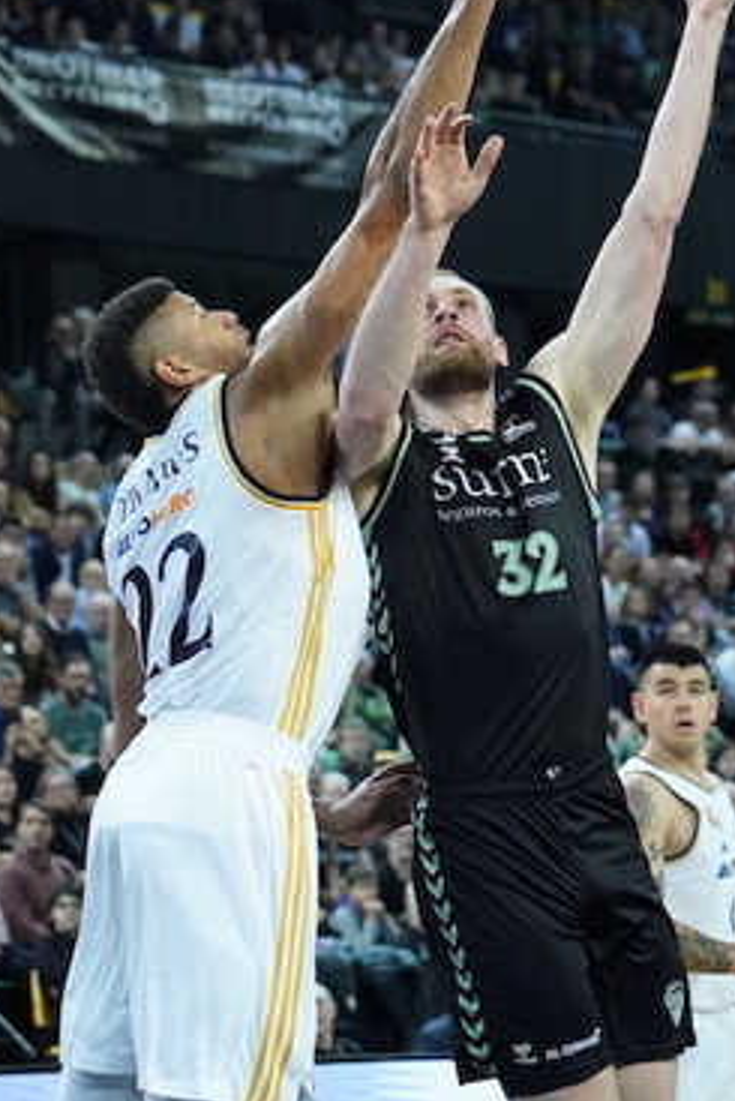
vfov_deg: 11.7
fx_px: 5354
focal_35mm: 175
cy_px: 357
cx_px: 453
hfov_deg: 7.9
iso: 16000
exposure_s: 1/1000
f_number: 5.6
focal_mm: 123
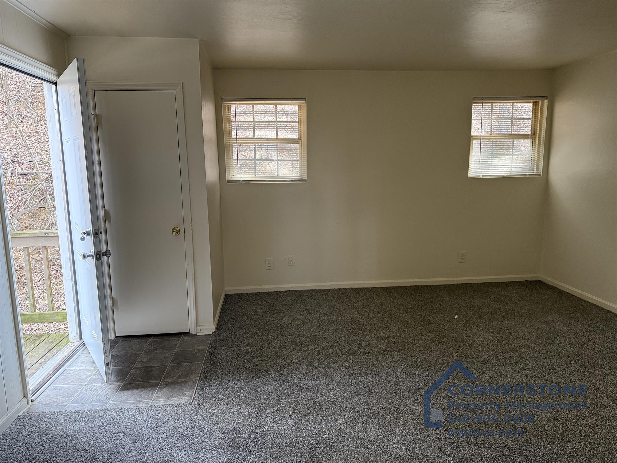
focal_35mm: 24
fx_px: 428
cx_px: 308
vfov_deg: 56.8
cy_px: 232
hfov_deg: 71.6
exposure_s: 1/120
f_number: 1.78
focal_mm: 6.76
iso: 320
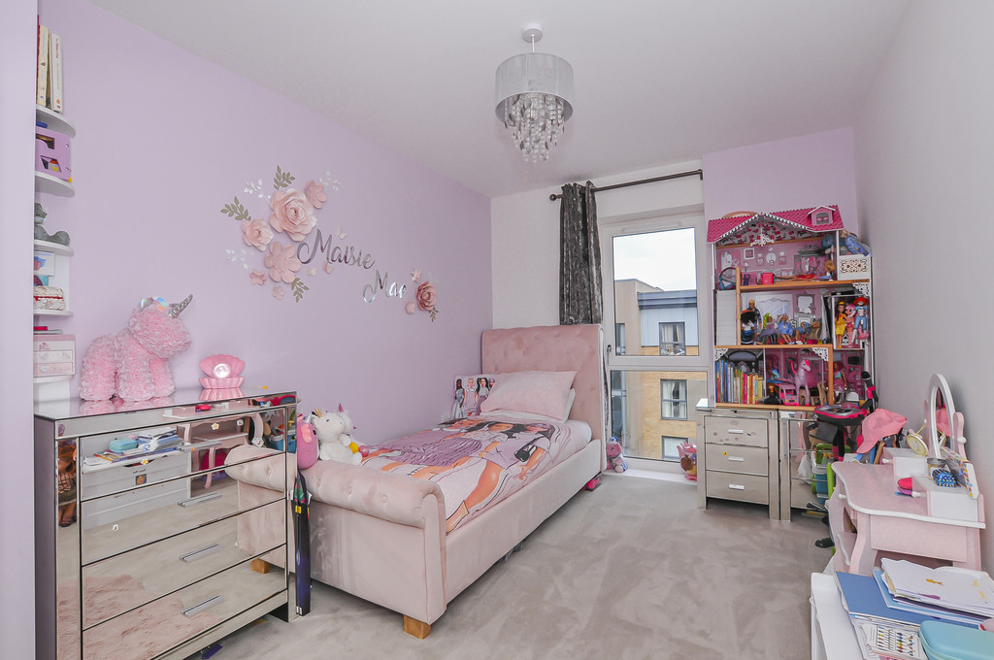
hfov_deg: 100.5
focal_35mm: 15
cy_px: 330
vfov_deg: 77.2
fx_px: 414
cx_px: 497
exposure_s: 1/25
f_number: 14
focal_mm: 10
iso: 400
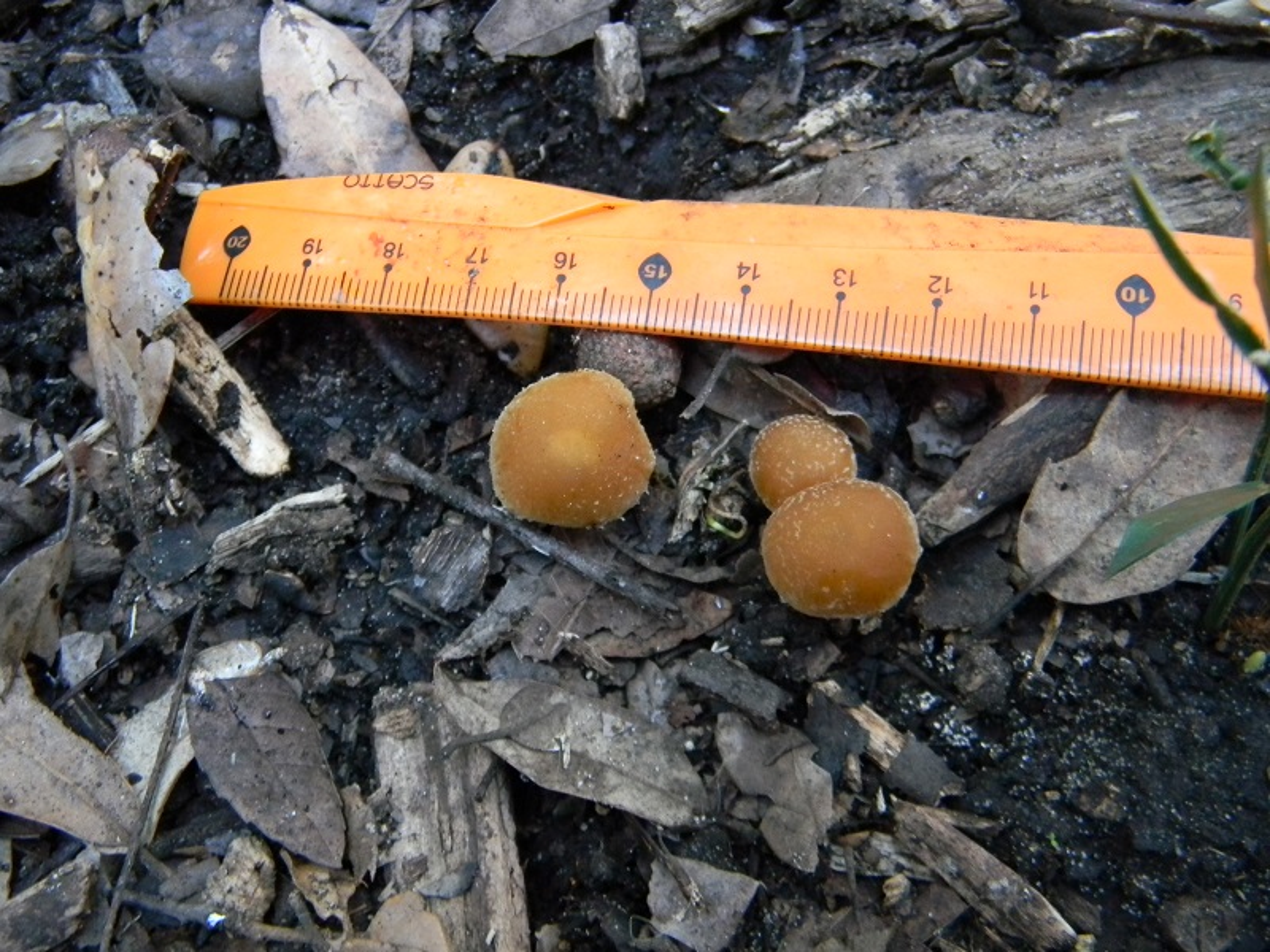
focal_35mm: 41
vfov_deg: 35.1
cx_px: 635
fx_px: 1504
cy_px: 476
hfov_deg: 45.8
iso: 400
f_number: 3.8
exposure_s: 1/19.2
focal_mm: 7.3
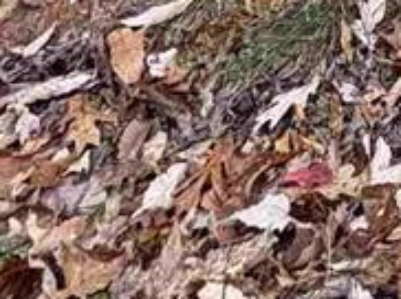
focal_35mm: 111
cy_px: -787
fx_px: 1284
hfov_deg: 14.6
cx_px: 806
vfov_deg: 8.7
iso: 100
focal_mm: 2.22
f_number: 2.2
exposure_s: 1/99
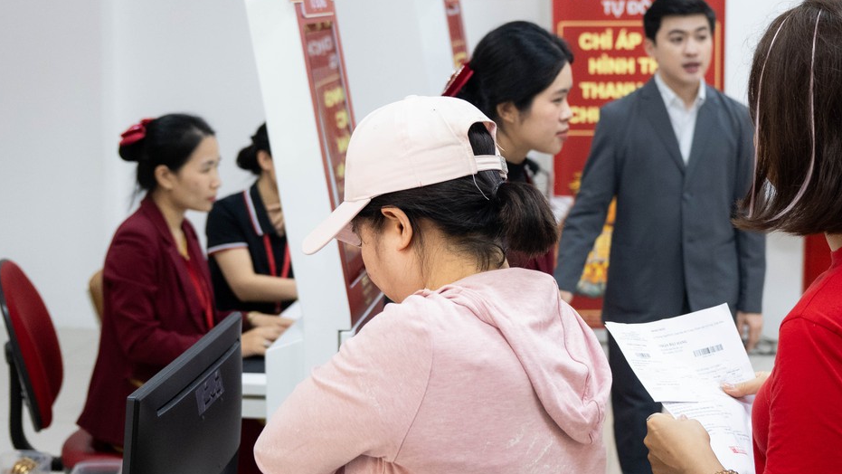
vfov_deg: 16.5
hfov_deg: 28.6
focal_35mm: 73
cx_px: 589
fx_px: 1633
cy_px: 171
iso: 1600
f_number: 3.2
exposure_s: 1/200
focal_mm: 32.5
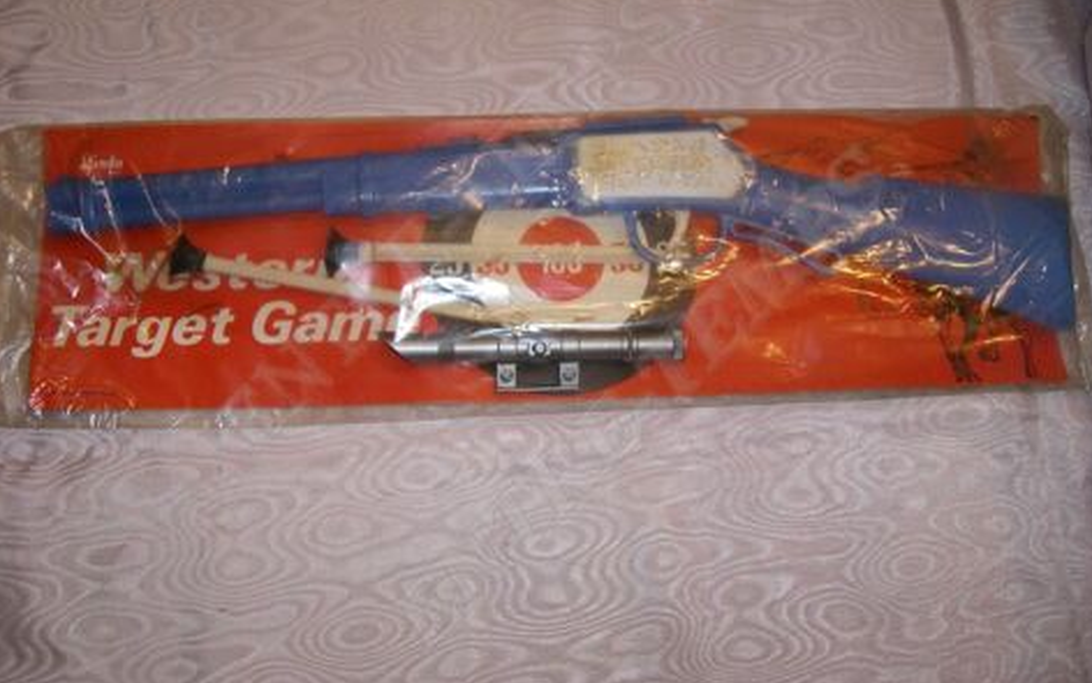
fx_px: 1220
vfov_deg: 31.2
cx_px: 548
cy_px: 294
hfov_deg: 48.2
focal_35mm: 41
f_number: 2.7
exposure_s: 1/50
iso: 200
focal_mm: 6.2
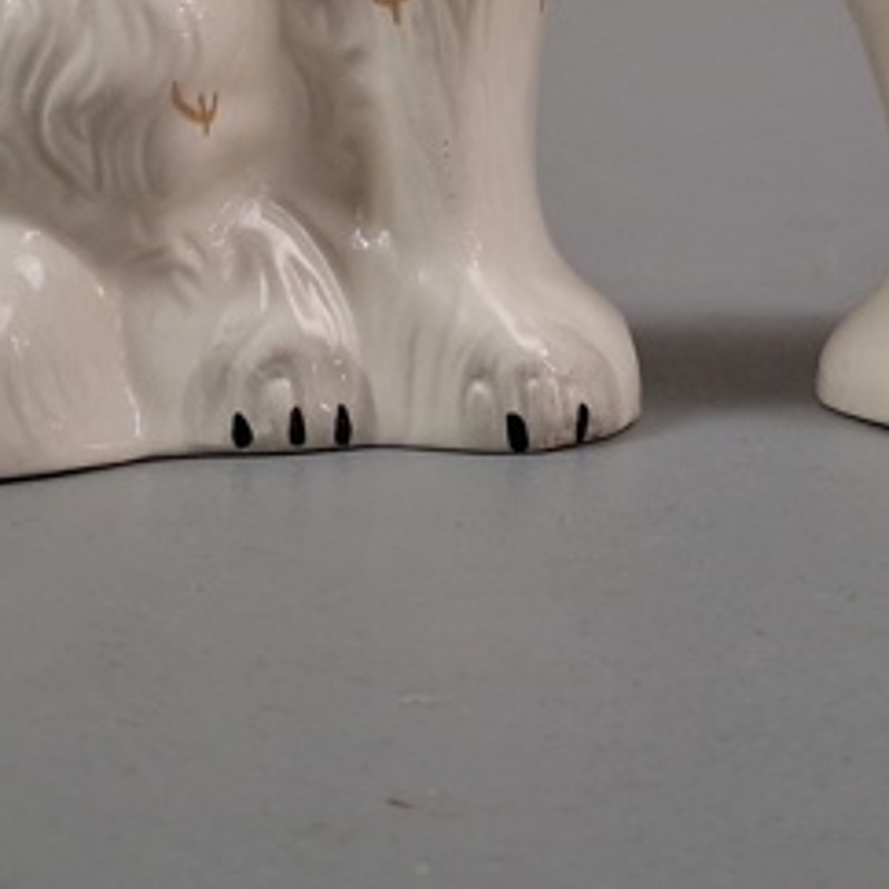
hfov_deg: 21.8
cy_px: -81
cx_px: 599
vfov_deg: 20.9
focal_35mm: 79
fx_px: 2295
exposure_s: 1/100
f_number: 1.8
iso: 250
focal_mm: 4
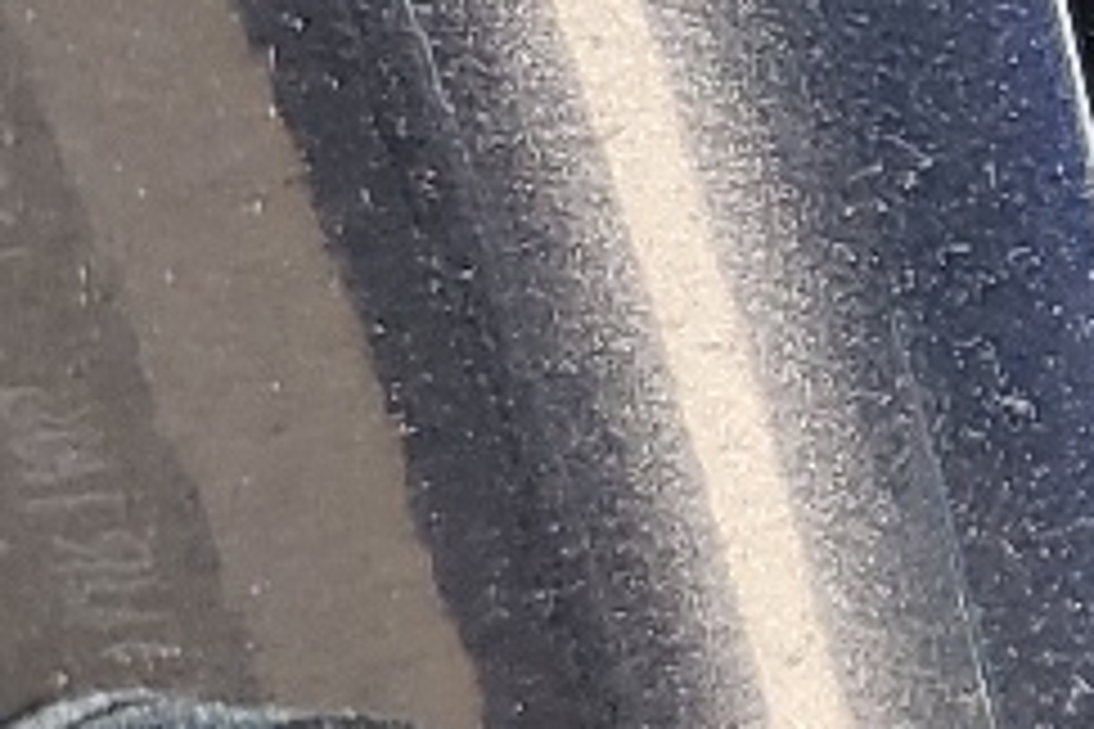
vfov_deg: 7.7
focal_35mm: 178
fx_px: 5409
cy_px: 315
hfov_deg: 10.9
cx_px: 1904
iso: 79
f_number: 1.5
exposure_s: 1/120
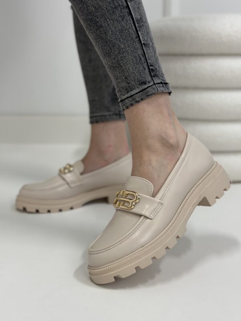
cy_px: 160
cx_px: 120
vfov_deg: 39.7
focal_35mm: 48
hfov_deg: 30.3
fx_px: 446
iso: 125
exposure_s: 1/100
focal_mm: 6.86
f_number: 1.78
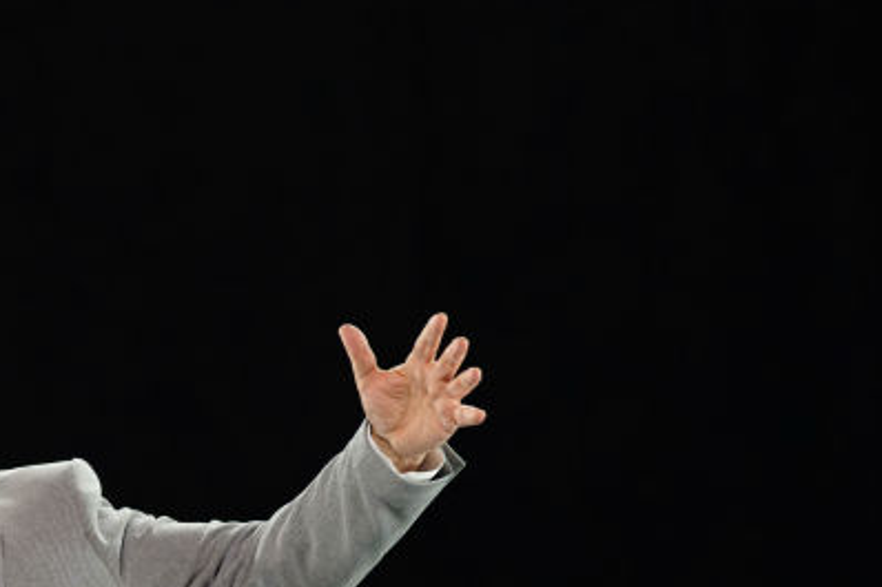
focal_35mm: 1287
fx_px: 31517
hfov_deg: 1.6
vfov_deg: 1.1
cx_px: -89
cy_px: 748
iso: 5000
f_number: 4
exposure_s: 1/500
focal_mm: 500
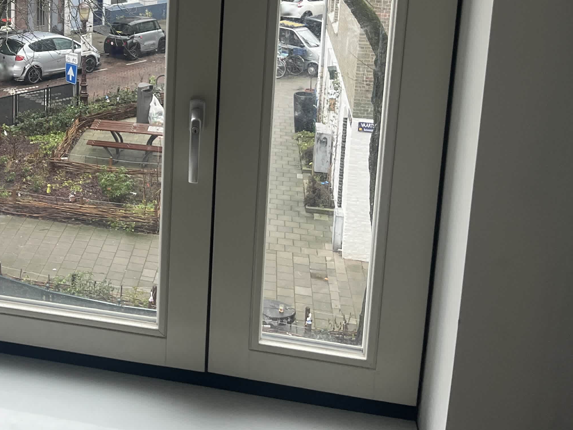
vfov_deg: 26.8
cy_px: 24
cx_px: 11
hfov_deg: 33.9
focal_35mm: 52
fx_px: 861
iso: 100
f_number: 1.6
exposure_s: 1/121
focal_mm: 5.1
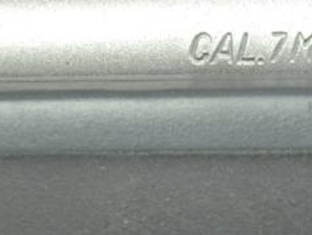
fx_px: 1931
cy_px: 65
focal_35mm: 214
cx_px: 455
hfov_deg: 9.0
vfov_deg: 6.9
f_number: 4
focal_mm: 24
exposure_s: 1/50
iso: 800
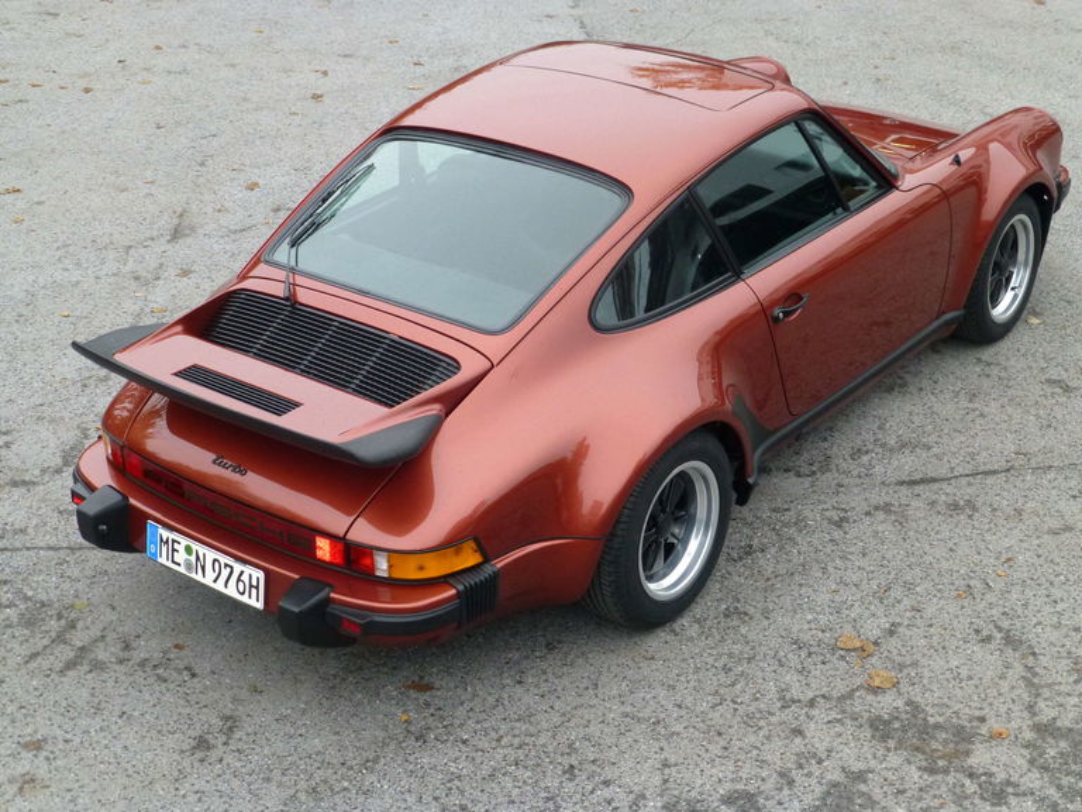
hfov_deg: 33.2
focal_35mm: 58
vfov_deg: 25.2
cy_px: 406
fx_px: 1813
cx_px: 541
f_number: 4.7
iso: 320
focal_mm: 10.3
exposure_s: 1/60
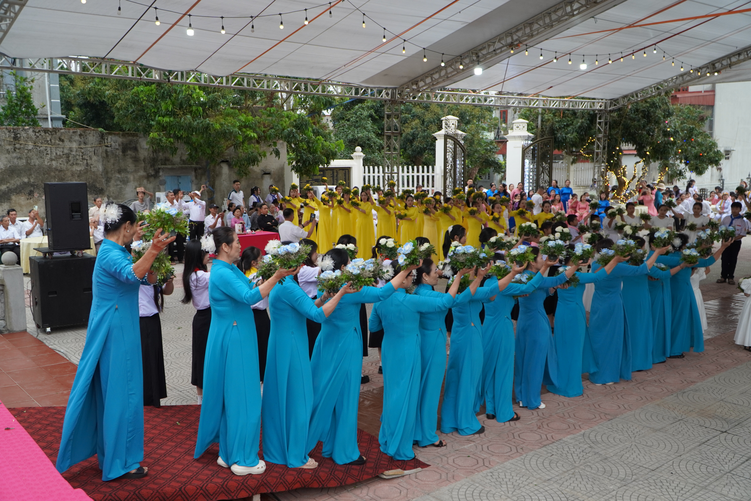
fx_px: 657
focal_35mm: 32
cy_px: 250
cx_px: 376
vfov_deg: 41.7
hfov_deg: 59.5
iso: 400
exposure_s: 1/160
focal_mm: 21
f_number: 4
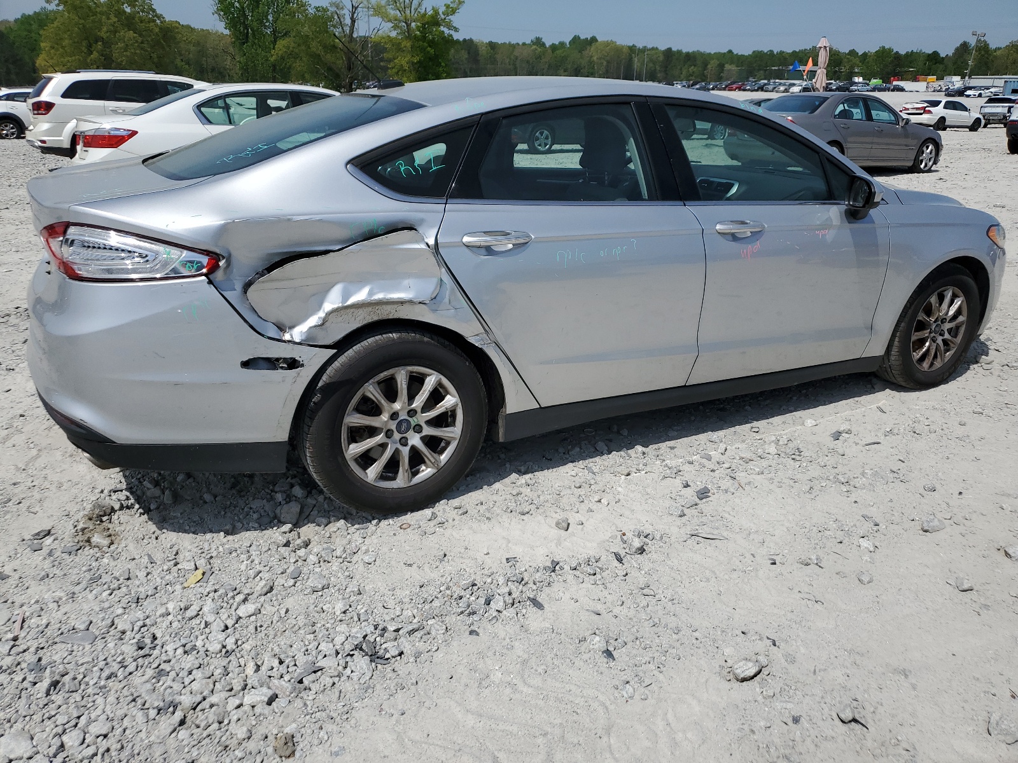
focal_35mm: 26
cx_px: 509
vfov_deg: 53.1
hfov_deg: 67.3
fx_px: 765
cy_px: 382
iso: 50
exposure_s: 1/10000
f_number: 1.5
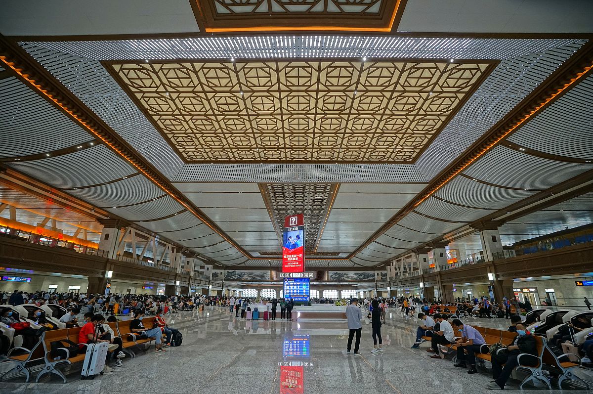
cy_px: 197
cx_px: 296
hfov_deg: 96.8
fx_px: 263
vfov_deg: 73.6
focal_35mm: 16
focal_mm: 16
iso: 1600
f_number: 4
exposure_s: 1/160
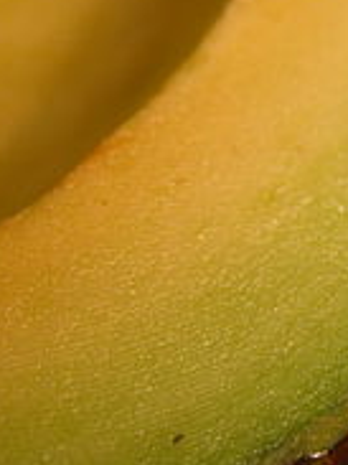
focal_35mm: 234
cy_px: 282
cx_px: 358
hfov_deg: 6.3
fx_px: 3140
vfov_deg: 8.5
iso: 100
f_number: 3.7
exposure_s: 1/244
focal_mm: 27.3
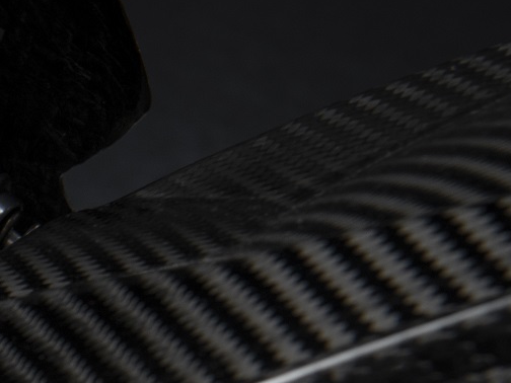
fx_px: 3838
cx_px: -675
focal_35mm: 260
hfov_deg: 7.2
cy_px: 580
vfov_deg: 5.7
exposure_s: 1/200
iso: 100
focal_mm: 55
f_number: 11
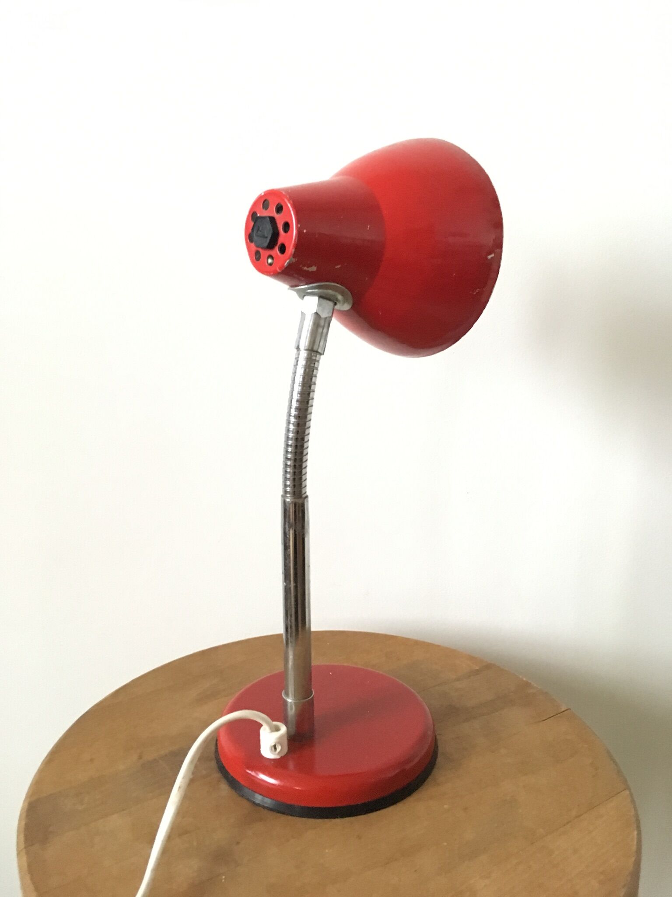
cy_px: 448
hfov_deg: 48.2
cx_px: 336
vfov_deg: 61.7
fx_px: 751
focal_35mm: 29
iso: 250
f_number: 2.2
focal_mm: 4.15
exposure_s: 1/17
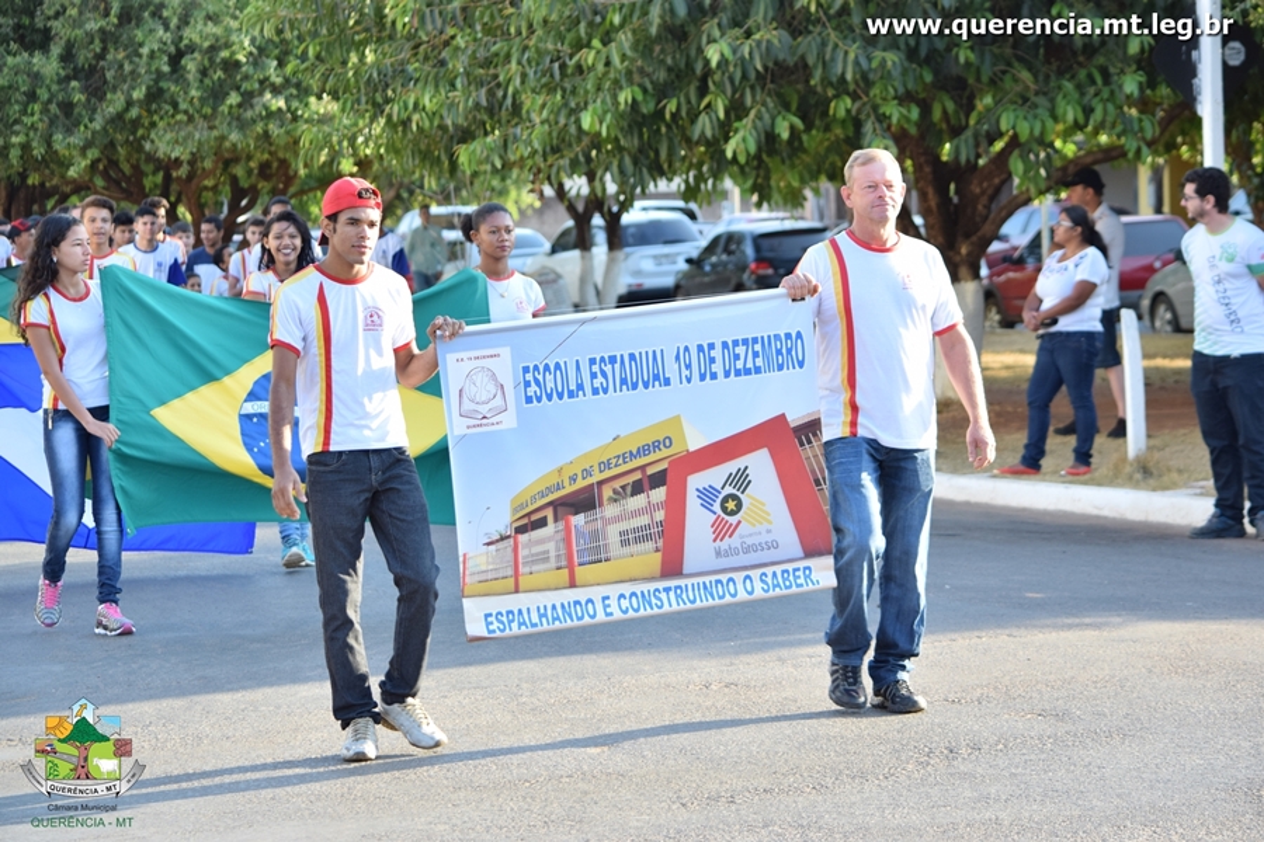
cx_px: 632
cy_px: 421
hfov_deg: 15.9
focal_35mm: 129
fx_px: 4529
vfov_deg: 10.6
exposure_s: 1/200
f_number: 4.5
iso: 200
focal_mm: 86
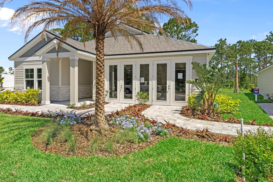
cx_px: 110
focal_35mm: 26
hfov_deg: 69.4
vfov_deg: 50.1
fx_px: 195
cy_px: 88
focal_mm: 18.5
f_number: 8
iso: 320
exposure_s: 1/800
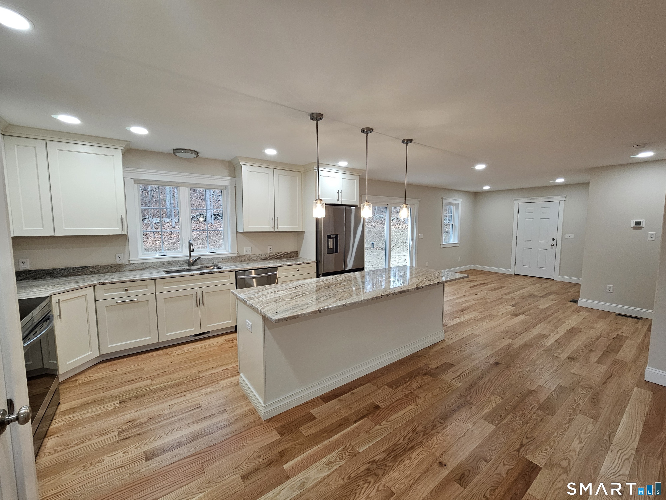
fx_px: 250
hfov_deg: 106.2
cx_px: 333
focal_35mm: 13
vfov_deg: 89.9
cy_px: 250
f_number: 2.2
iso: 100
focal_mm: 2.2
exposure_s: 1/60
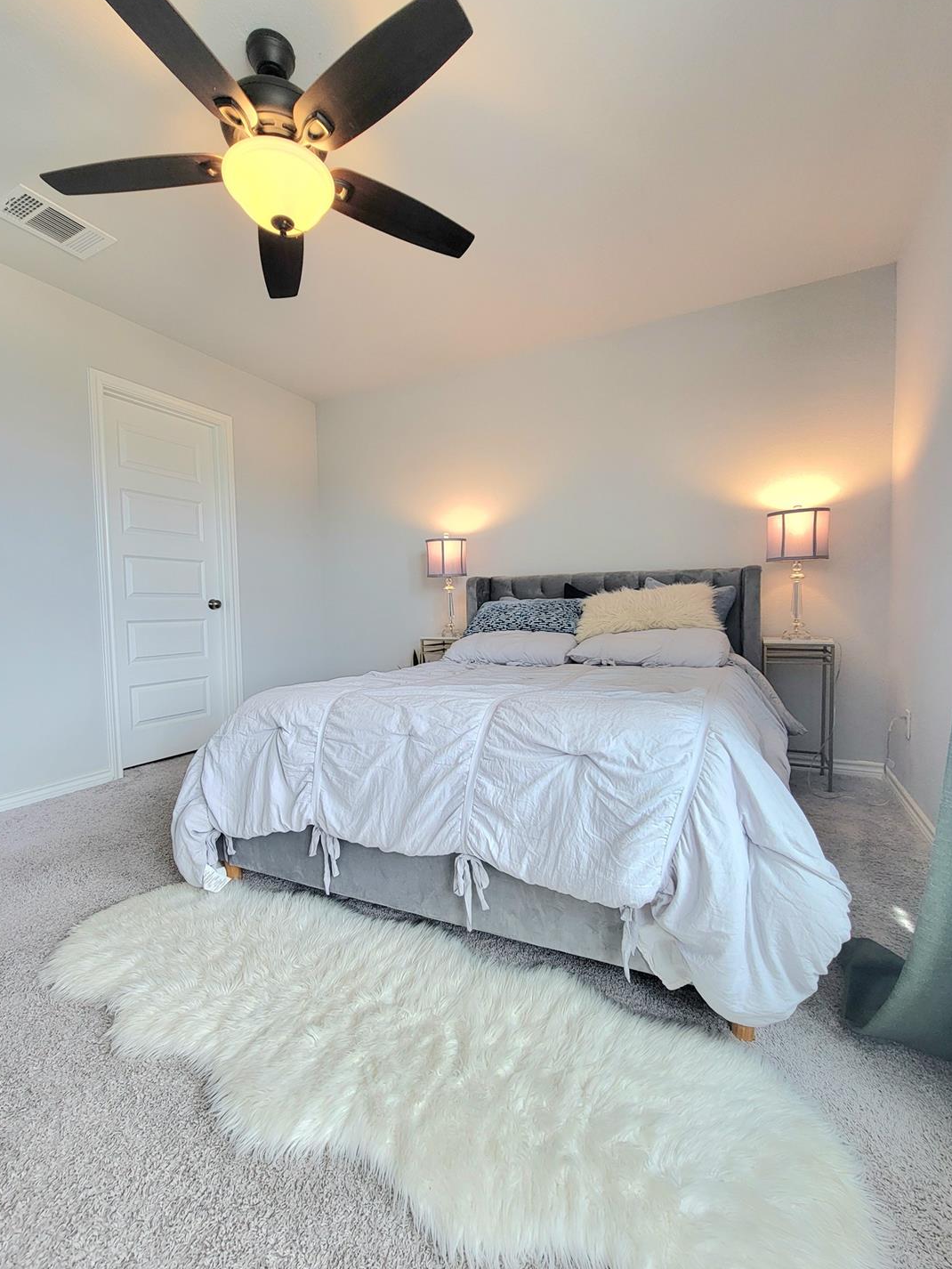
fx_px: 513
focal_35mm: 14
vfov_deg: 102.0
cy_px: 643
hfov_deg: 85.7
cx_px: 477
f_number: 2.2
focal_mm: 2.2
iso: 80
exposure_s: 1/60.2
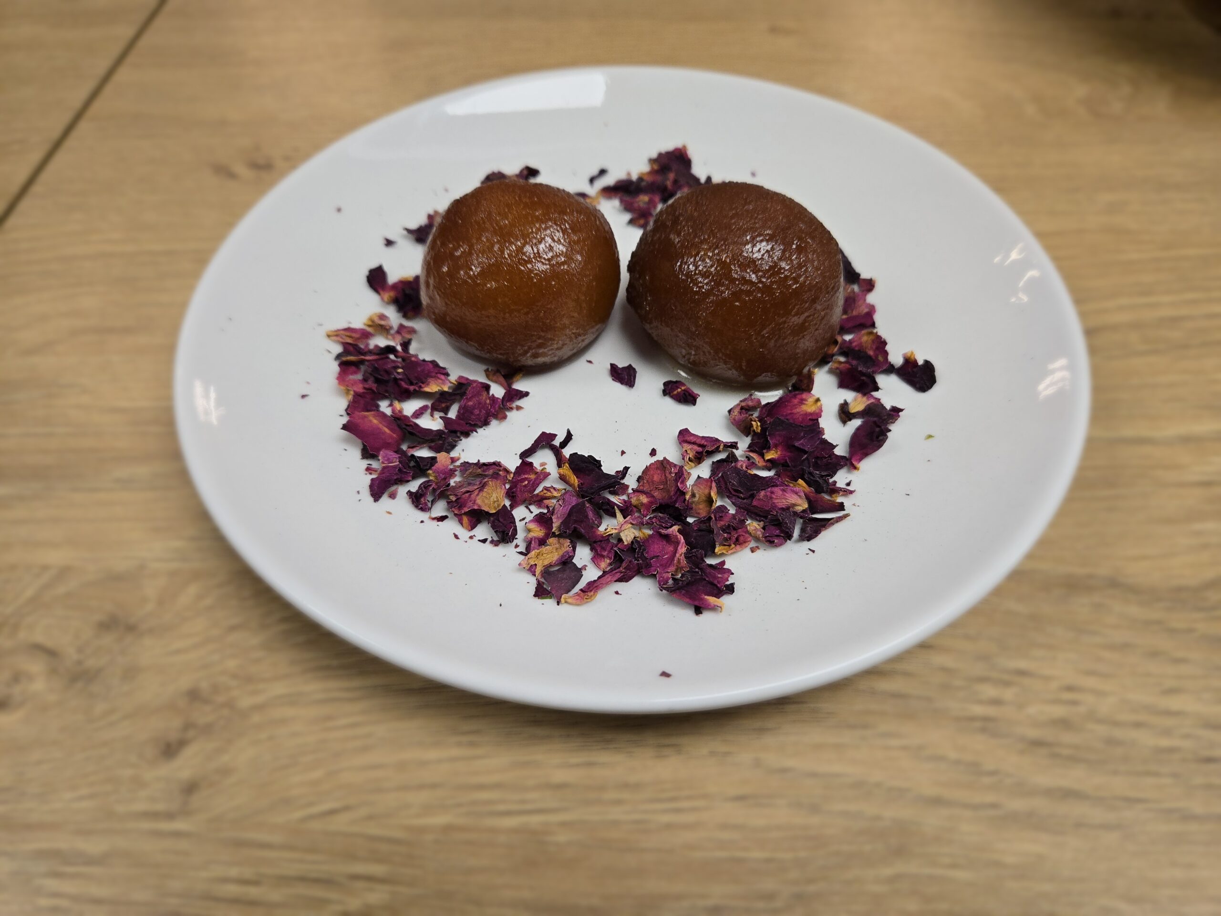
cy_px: 458
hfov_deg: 73.9
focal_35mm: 23
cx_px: 610
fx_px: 811
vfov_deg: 58.9
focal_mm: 5.4
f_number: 1.8
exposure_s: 1/60
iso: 64
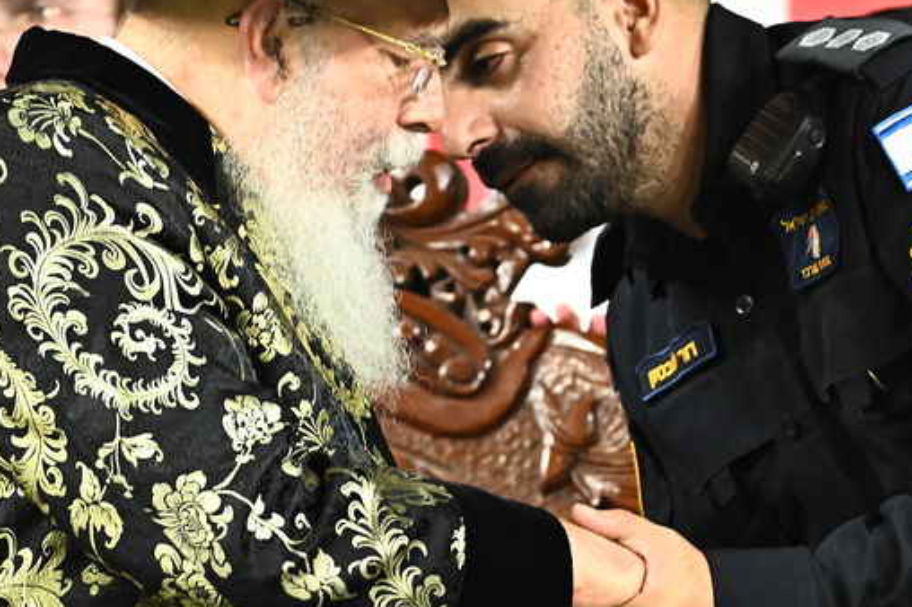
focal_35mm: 551
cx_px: 557
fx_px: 13949
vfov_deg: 2.5
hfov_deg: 3.7
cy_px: 126
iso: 3200
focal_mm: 200
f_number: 5
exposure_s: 1/160
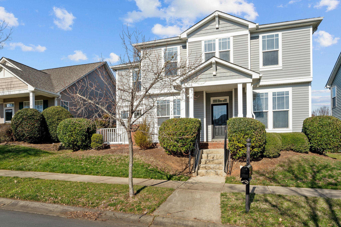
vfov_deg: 51.3
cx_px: 170
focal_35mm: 25
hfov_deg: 71.5
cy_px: 114
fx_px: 237
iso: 100
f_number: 18
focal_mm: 25
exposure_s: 1/100
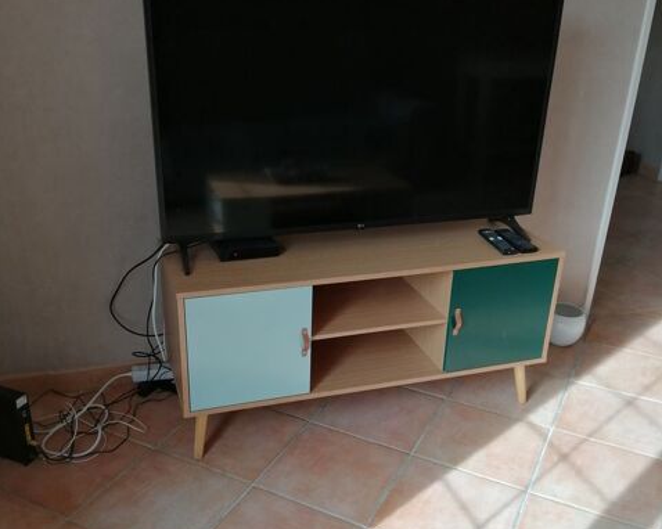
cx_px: 331
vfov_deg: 43.2
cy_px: 302
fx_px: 666
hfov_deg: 52.9
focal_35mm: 34
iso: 50
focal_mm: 3.46
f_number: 1.8
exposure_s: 1/234
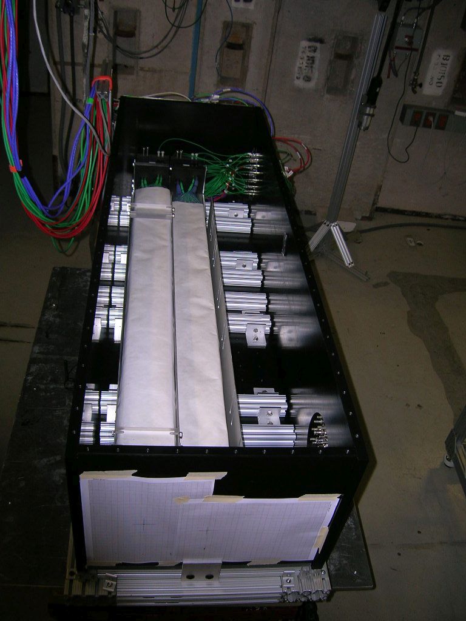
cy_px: 310
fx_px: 610
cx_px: 233
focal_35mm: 34
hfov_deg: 41.8
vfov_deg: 54.0
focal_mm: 5.7
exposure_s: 1/60.1
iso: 50
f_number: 2.9
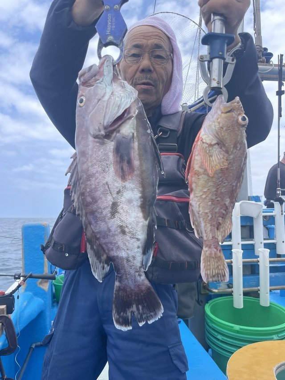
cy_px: 190
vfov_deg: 67.3
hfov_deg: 53.0
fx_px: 286
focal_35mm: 26
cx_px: 142
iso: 32
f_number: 1.6
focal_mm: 4.2
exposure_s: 1/1742
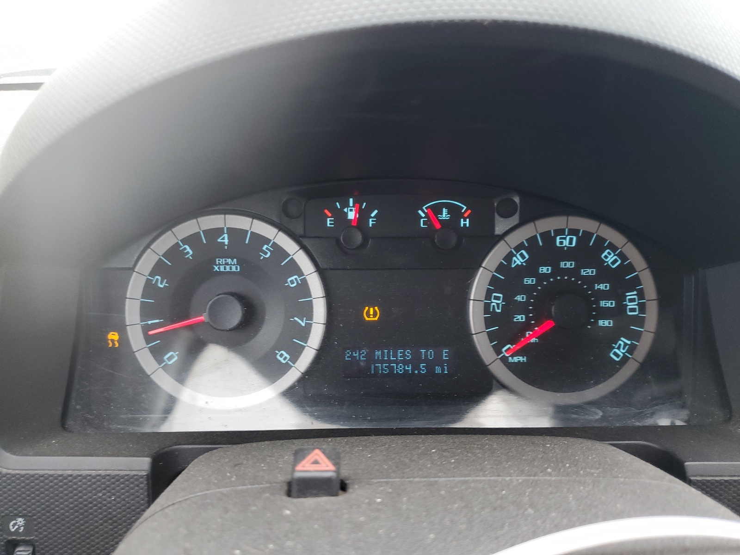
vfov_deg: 53.1
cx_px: 370
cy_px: 278
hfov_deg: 67.3
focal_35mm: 26
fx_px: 556
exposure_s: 1/60.2
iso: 74
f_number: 1.5
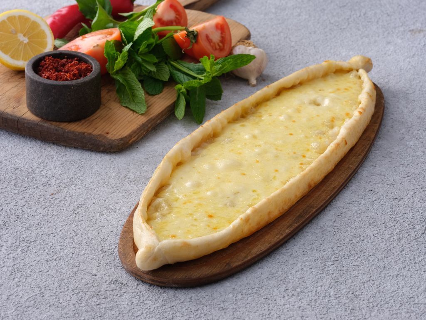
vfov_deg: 15.6
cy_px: 160
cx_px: 213
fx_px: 1169
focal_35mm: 95
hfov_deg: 20.7
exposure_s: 1/100
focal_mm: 120
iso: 1600
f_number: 20
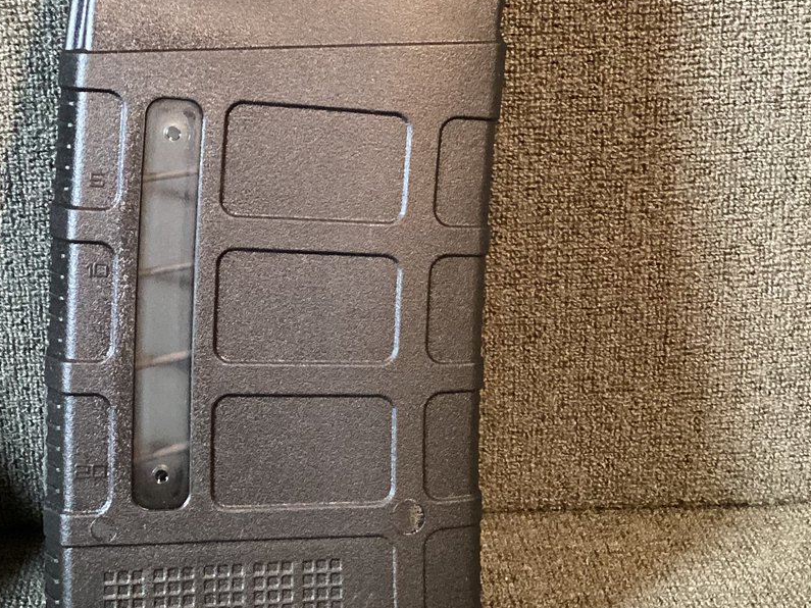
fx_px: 1382
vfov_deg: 24.5
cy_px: 149
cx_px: 306
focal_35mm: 59
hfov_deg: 32.6
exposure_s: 1/30
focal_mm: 3.3
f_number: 2.4
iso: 400
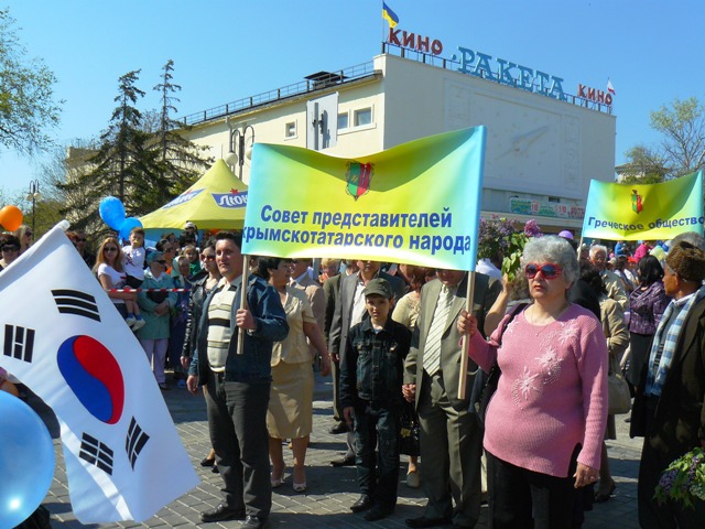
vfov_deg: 39.7
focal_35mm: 36
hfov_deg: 51.4
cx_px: 352
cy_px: 264
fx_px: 733
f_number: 6.3
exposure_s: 1/400
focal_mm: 6
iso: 100
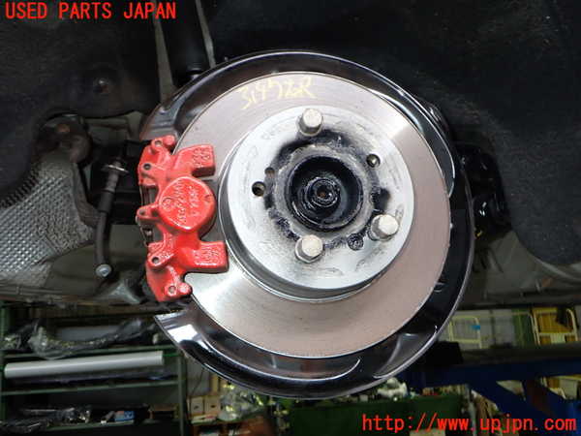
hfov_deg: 60.0
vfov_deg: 46.8
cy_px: 218
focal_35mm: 30
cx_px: 290
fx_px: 504
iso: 200
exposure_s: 1/30
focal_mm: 5.4
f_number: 2.3
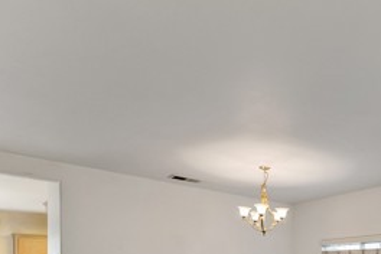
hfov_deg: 49.5
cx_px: 345
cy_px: 284
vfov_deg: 33.5
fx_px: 360
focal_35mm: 34
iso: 1250
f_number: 3.5
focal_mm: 14
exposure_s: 1/160
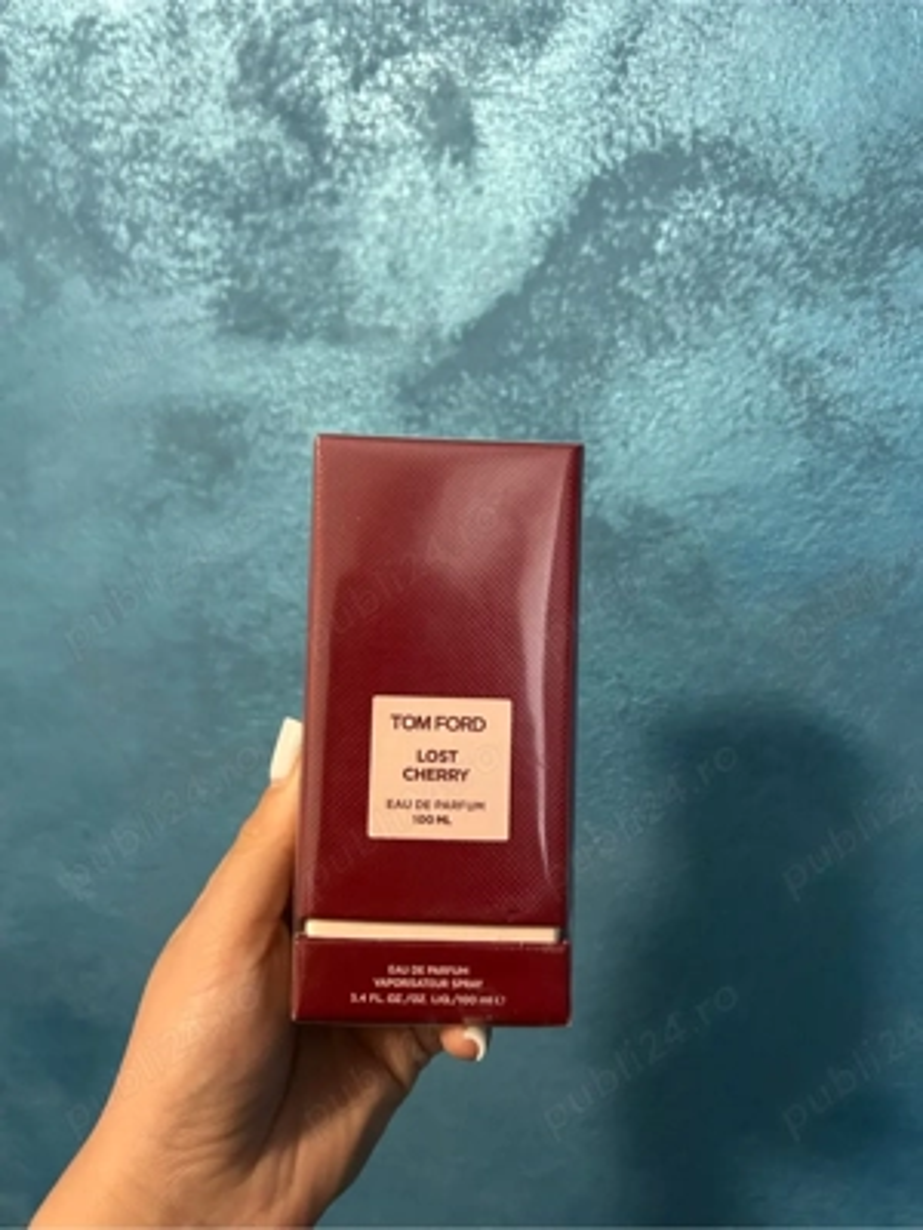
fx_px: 924
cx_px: 462
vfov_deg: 67.3
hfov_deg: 53.1
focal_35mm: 26
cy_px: 615
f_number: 1.5
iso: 500
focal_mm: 5.7
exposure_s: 1/59
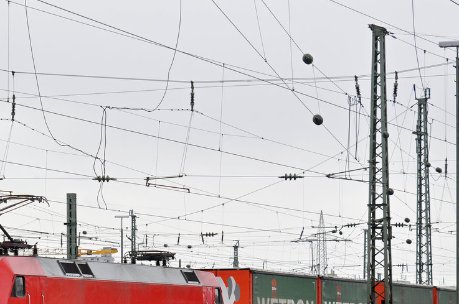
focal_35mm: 171
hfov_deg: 12.0
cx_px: 107
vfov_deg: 8.0
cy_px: 245
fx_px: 2177
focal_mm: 70
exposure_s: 1/800
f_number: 5
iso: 400
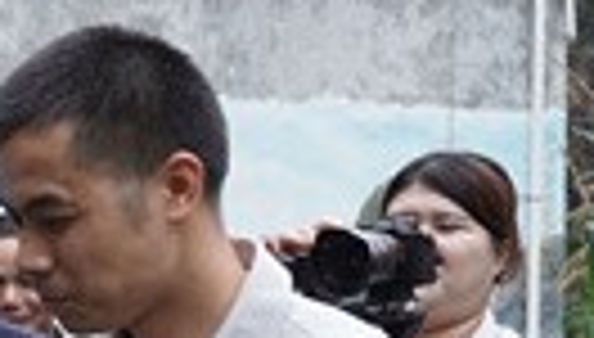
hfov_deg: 11.8
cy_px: 509
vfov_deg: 7.2
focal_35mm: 166
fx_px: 2621
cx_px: -536
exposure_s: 1/80
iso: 250
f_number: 5
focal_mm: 30
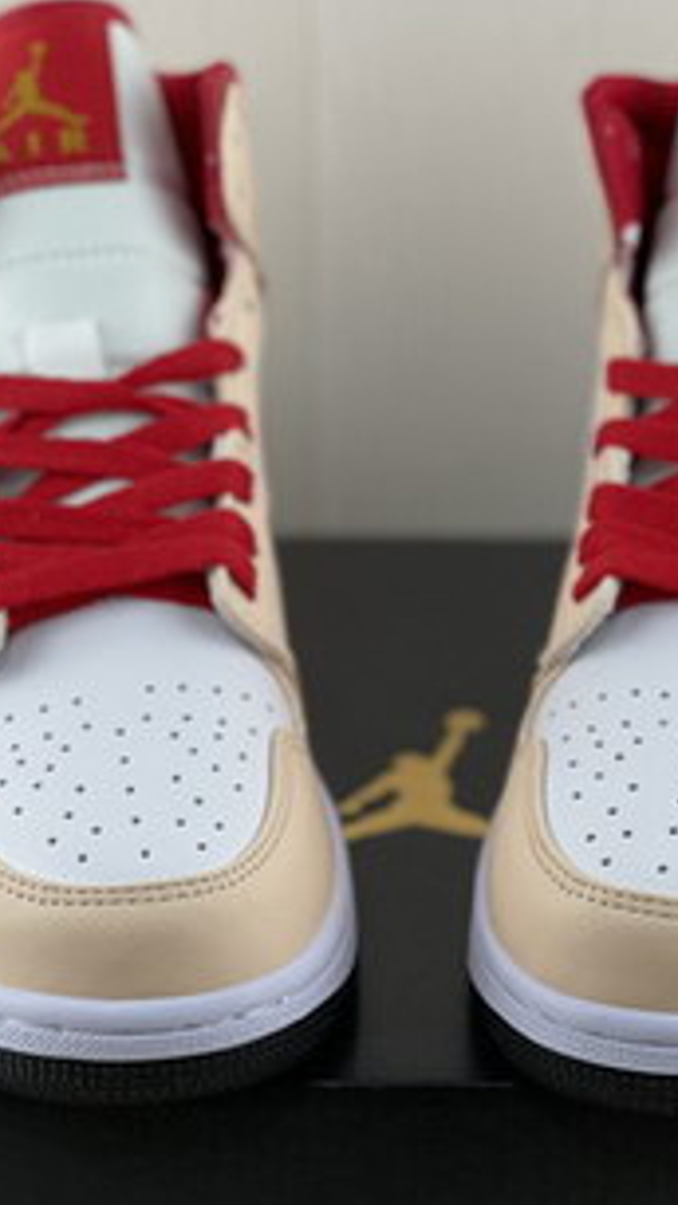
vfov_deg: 18.8
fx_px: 3646
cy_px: 601
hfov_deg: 10.6
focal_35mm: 114
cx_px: 426
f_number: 2.2
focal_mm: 7.5
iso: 100
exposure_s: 1/100
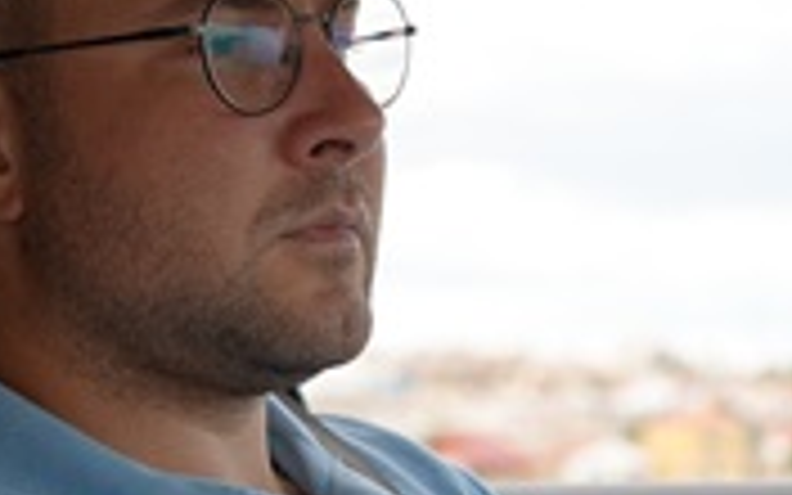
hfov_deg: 11.9
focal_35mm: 174
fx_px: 3756
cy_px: 549
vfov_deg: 7.5
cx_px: 814
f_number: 4
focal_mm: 50
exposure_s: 1/200
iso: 80
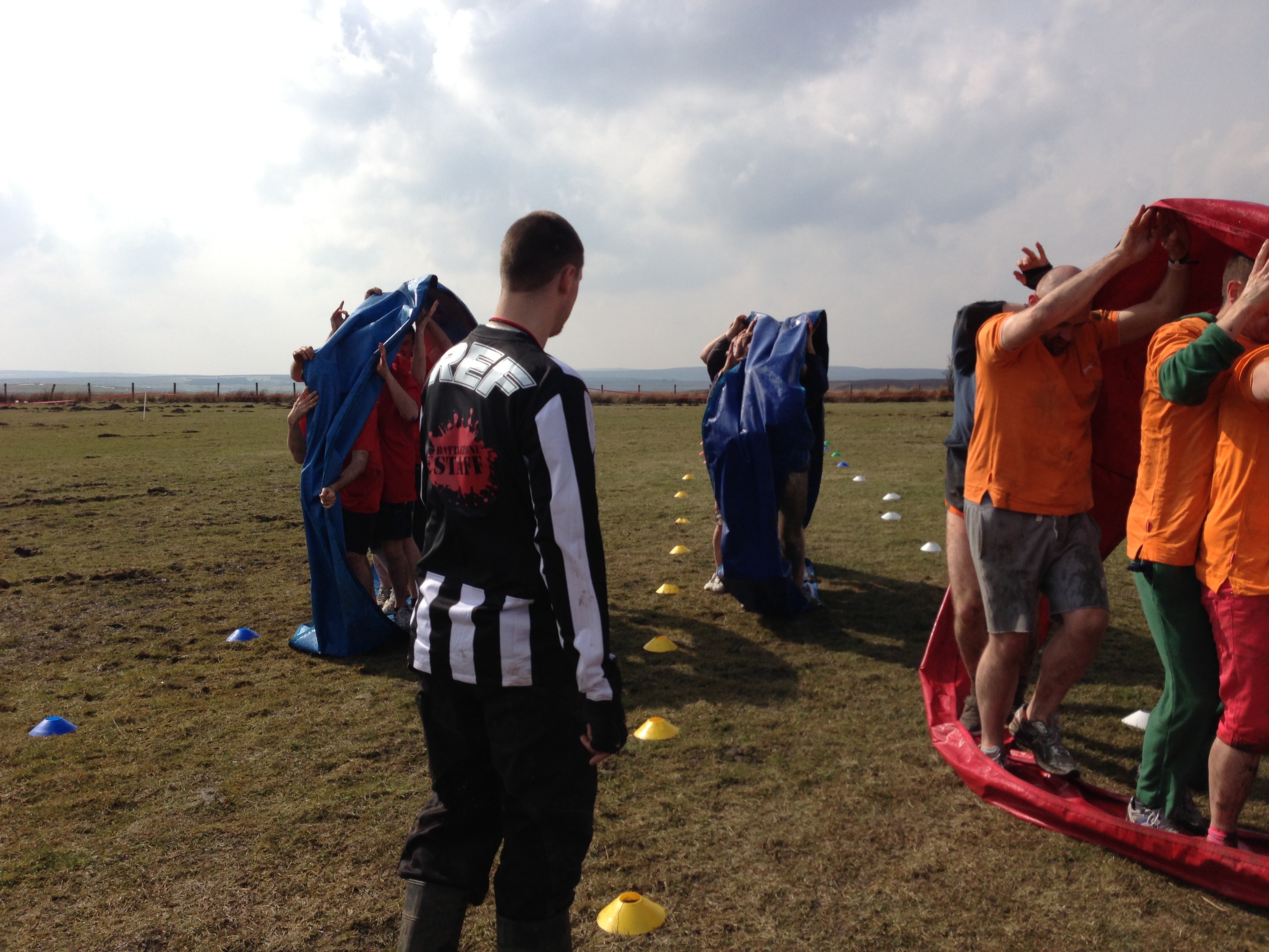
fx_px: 1210
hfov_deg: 55.4
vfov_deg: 42.9
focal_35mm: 33
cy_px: 476
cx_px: 634
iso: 50
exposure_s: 1/2358
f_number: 2.4
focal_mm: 4.13
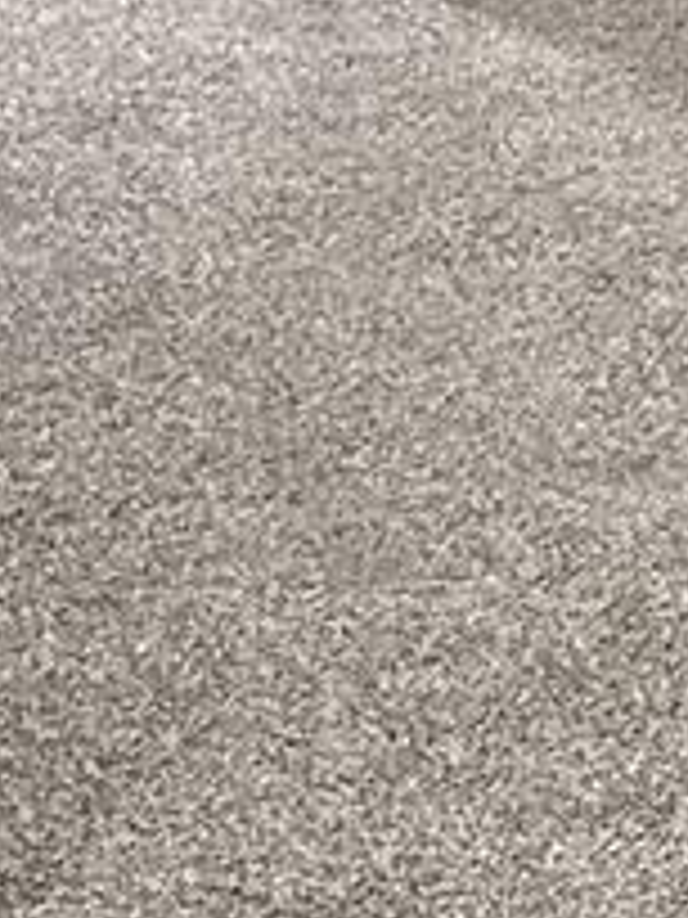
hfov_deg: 7.6
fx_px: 4797
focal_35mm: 181
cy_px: -945
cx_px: 1740
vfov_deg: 10.1
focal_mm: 6.86
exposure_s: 1/60
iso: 500
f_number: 1.78
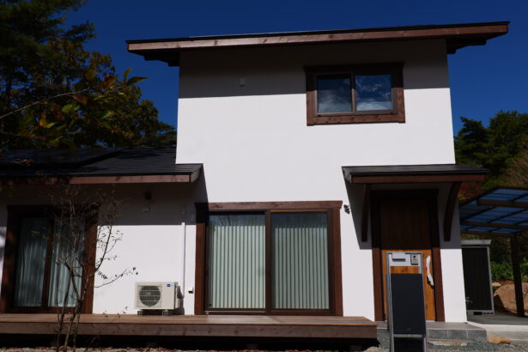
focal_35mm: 32
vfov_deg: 41.0
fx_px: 469
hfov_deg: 58.7
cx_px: 248
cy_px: 199
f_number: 10
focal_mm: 24
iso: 100
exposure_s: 1/400
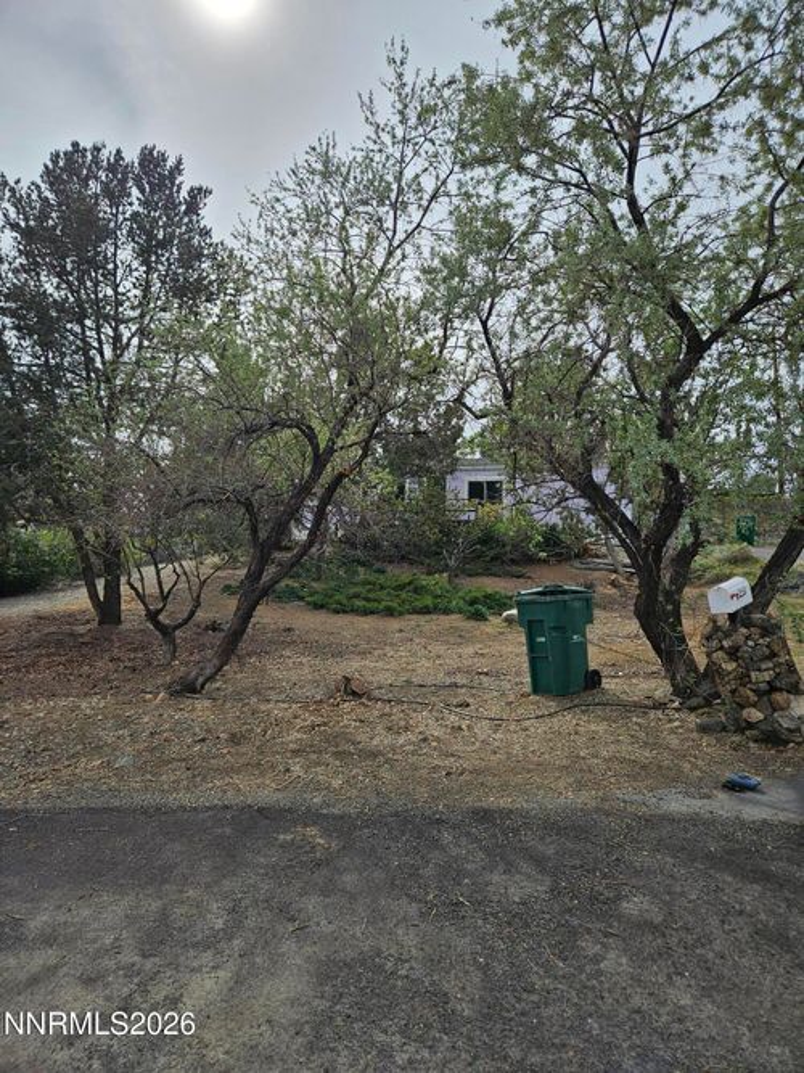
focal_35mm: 23
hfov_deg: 58.9
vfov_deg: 73.9
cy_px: 536
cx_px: 402
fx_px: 712
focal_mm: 5.4
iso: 25
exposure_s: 1/2752
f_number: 1.8
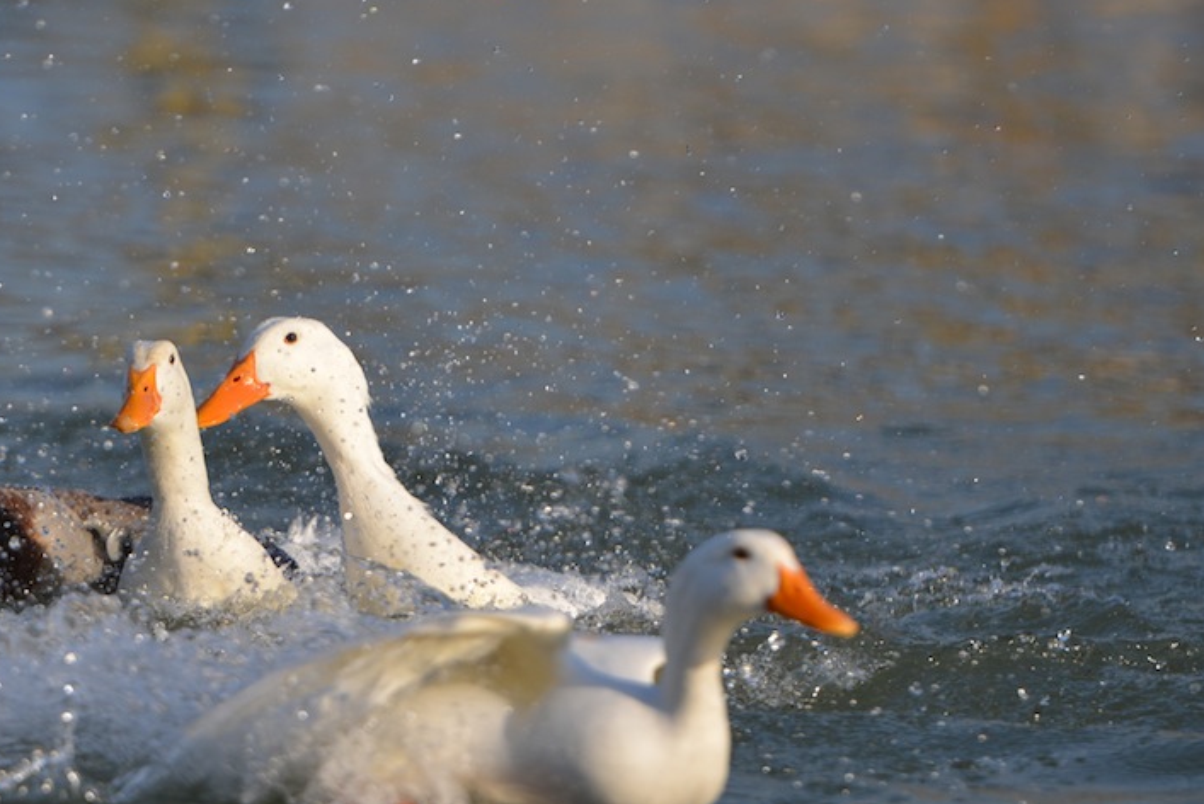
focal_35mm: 458
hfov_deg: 4.5
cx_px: 320
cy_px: 548
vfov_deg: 3.0
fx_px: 15323
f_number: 2.8
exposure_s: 1/3200
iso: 200
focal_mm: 200
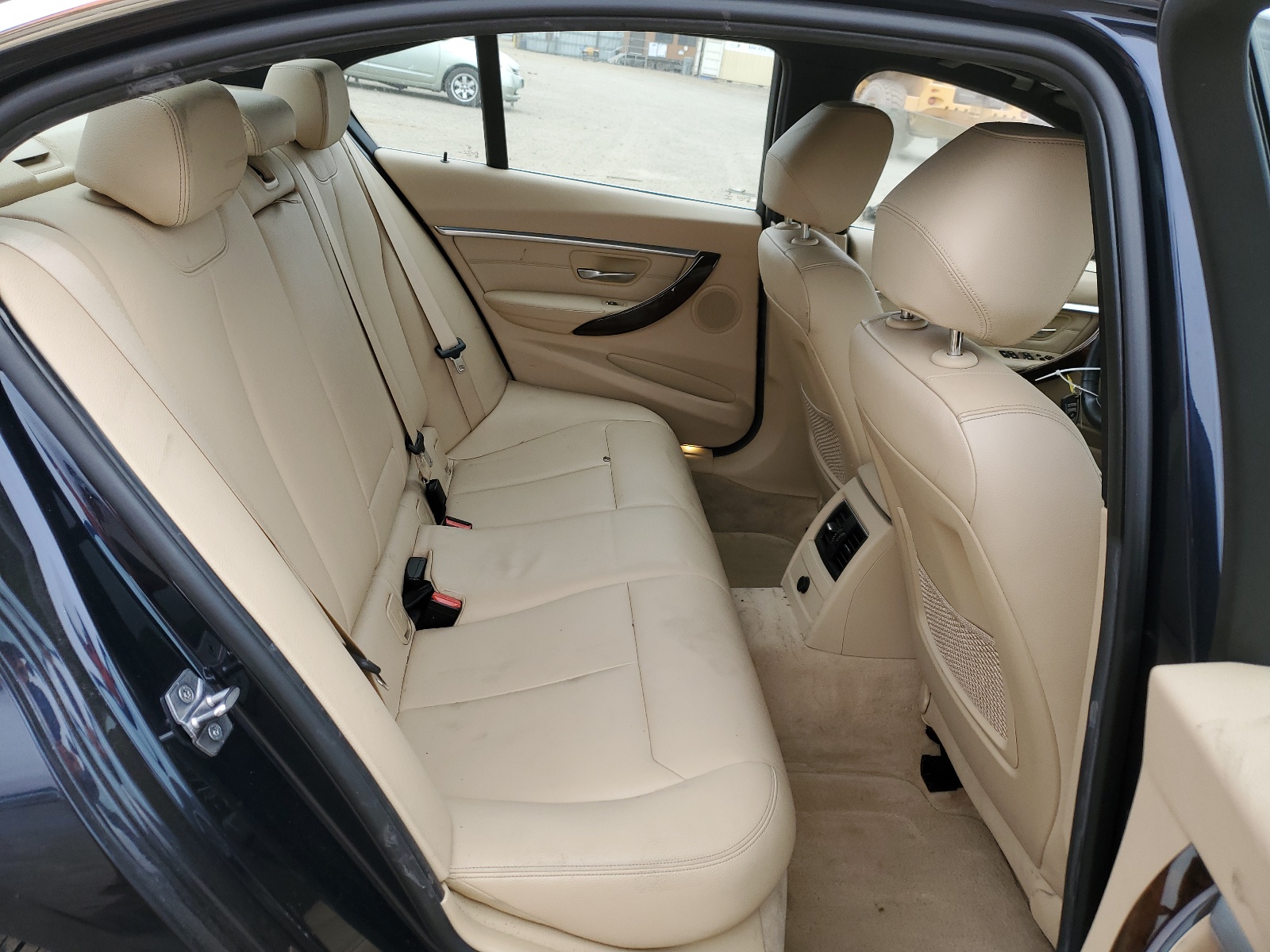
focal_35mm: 26
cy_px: 476
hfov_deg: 67.3
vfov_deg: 53.1
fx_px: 954
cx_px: 635
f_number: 1.5
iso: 50
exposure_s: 1/526
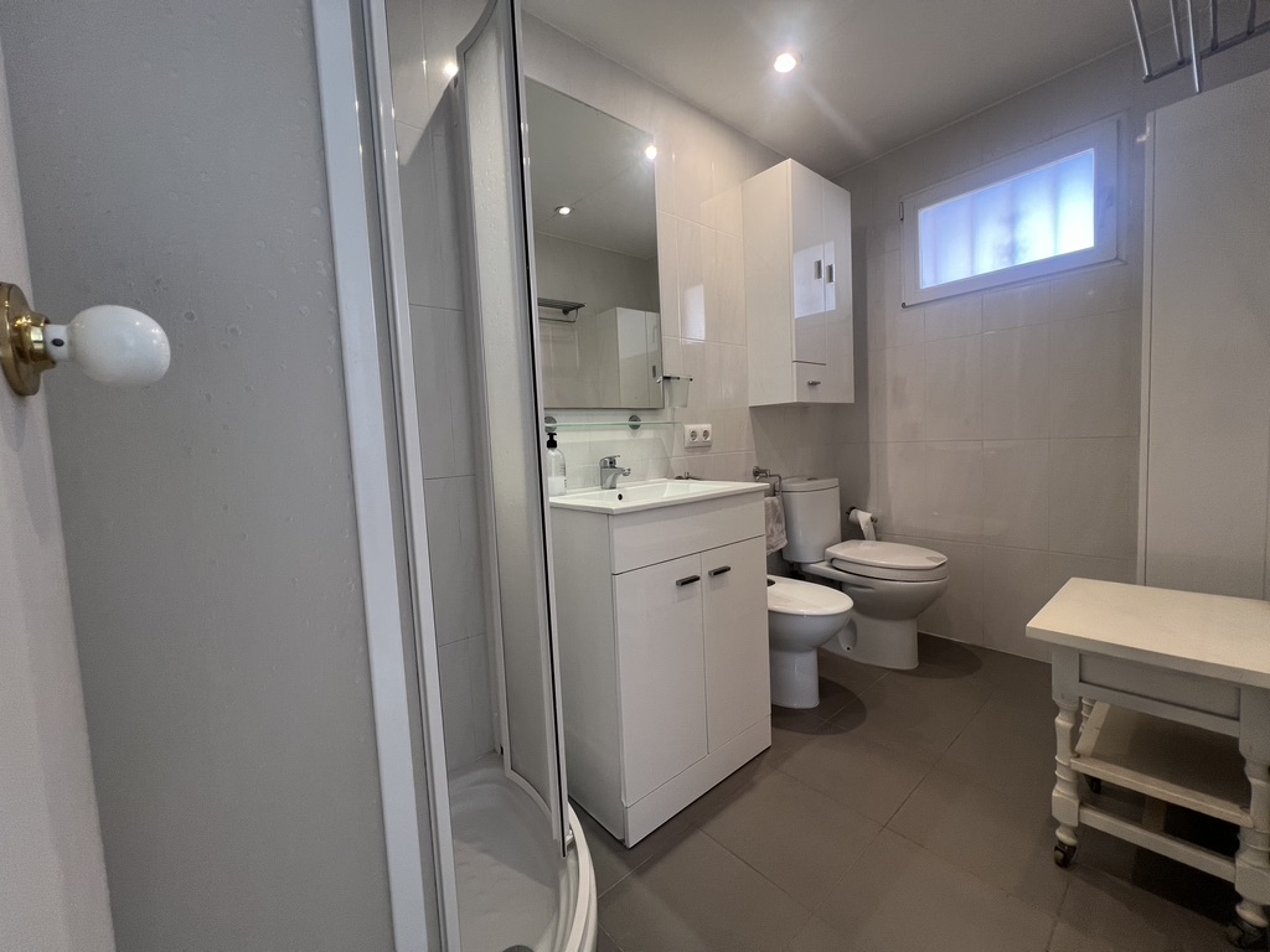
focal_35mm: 13
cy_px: 476
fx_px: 477
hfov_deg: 106.2
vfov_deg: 89.9
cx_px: 635
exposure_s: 1/100
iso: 125
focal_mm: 1.57
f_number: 1.8
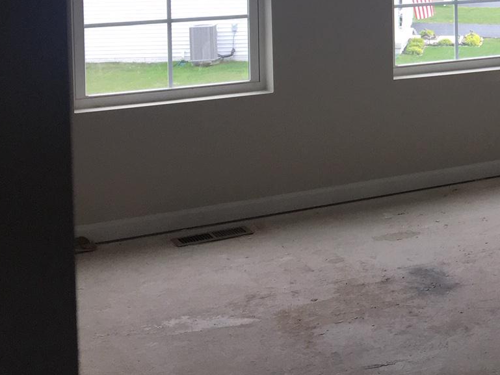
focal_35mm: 76
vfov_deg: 18.6
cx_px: 594
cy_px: -42
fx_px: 1098
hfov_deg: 23.5
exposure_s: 1/120
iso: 32
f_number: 2.2
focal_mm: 4.15
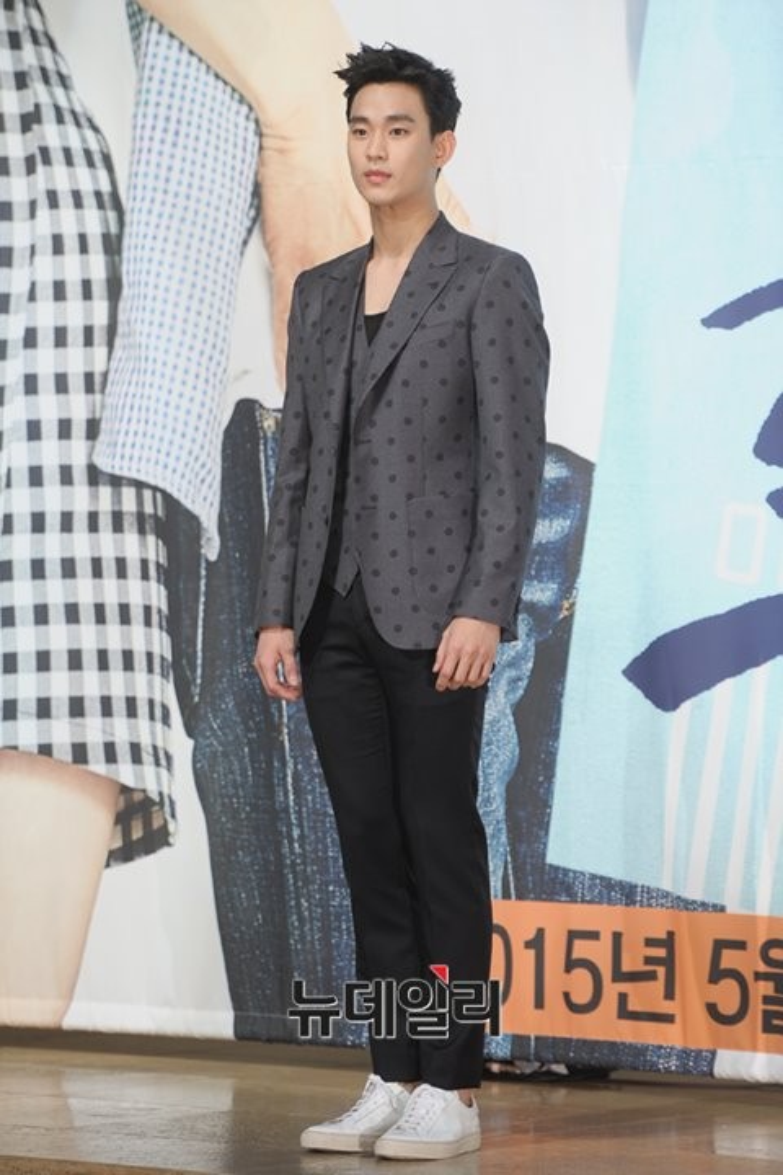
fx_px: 4404
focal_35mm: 135
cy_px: 588
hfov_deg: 10.2
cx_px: 392
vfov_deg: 15.2
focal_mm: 135
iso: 800
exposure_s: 1/200
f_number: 4
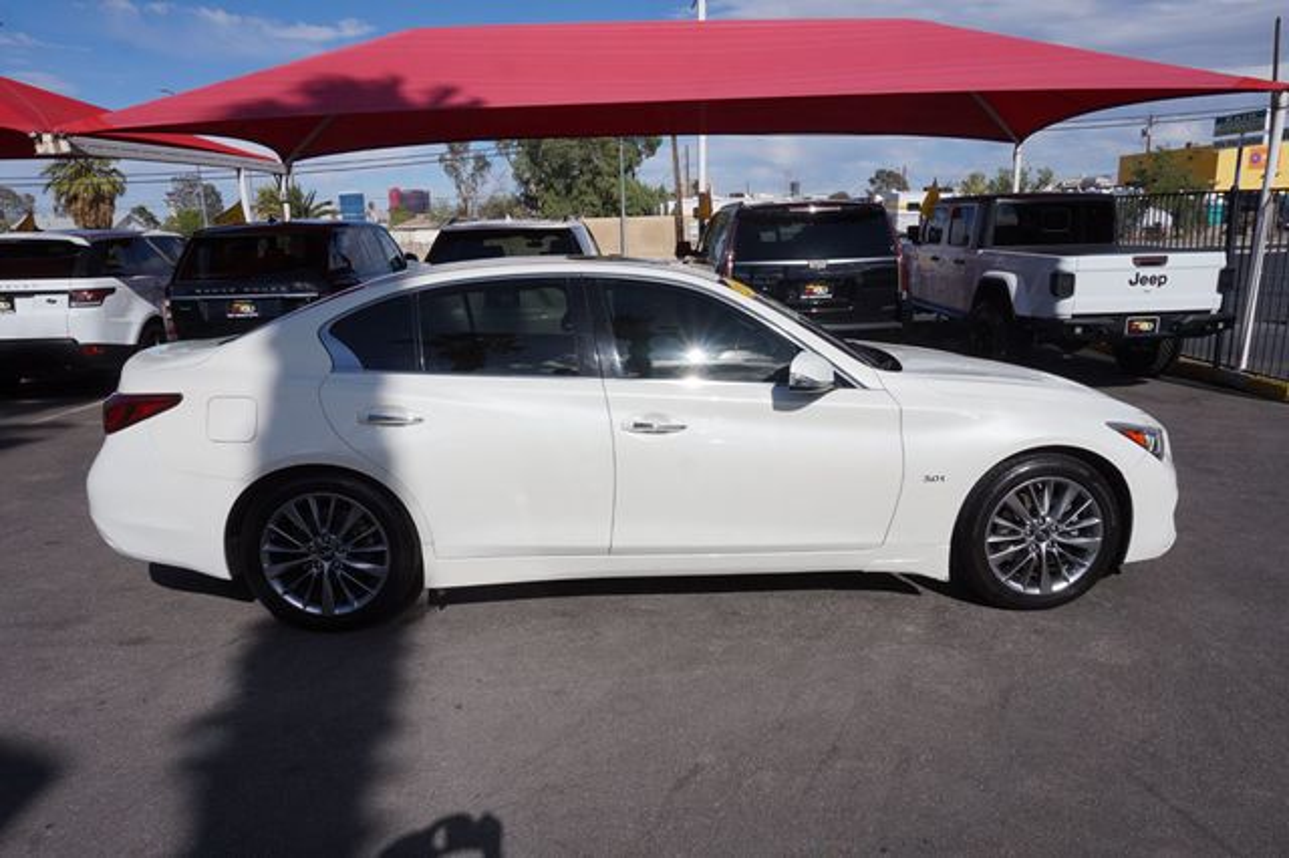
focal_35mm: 24
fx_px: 859
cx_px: 644
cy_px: 429
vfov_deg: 53.1
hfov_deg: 73.8
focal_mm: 16
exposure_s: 1/400
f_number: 11
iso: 100
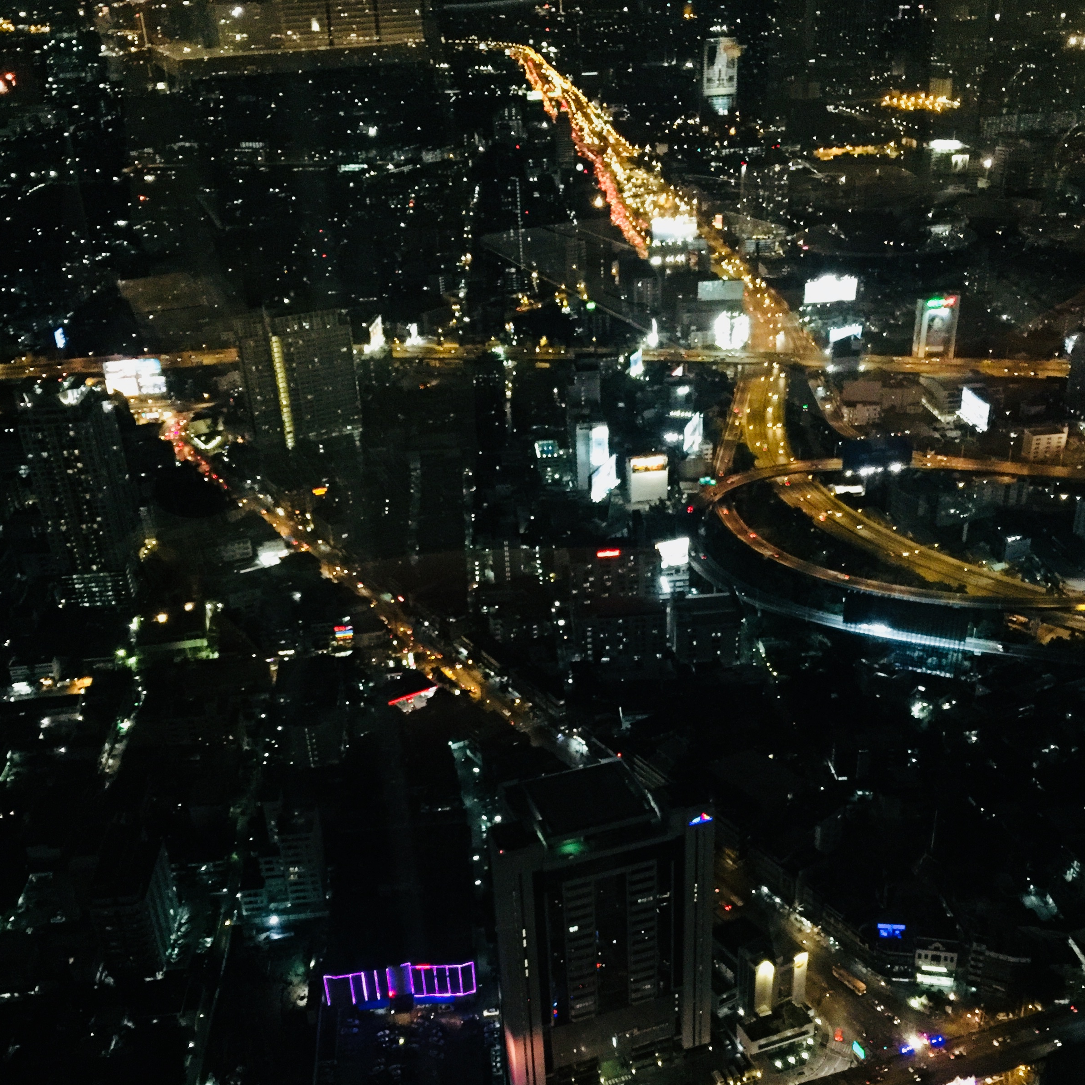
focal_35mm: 35
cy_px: 705
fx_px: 1241
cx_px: 552
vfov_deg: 46.6
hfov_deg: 47.2
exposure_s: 1/4
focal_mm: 4.15
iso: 250
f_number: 2.2
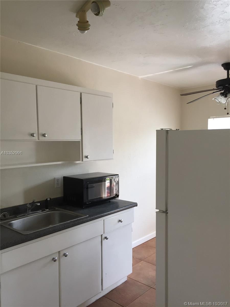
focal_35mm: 29
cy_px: 154
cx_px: 115
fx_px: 257
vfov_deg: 61.7
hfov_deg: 48.2
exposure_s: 1/40
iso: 32
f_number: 2.2
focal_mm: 4.15
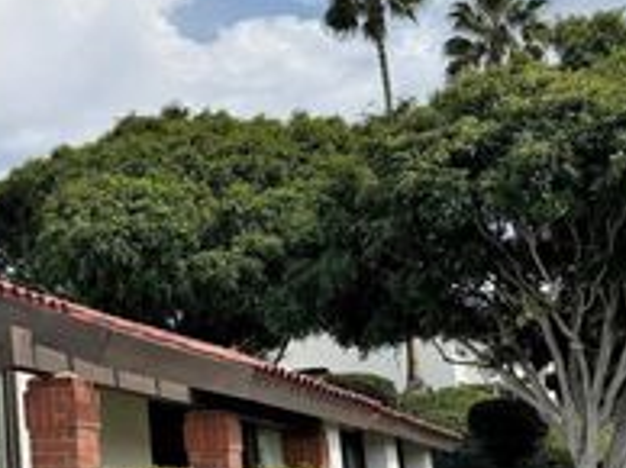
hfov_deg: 26.8
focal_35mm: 62
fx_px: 1120
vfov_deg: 23.5
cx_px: -168
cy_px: 295
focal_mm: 6.76
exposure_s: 1/8130
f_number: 1.78
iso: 80
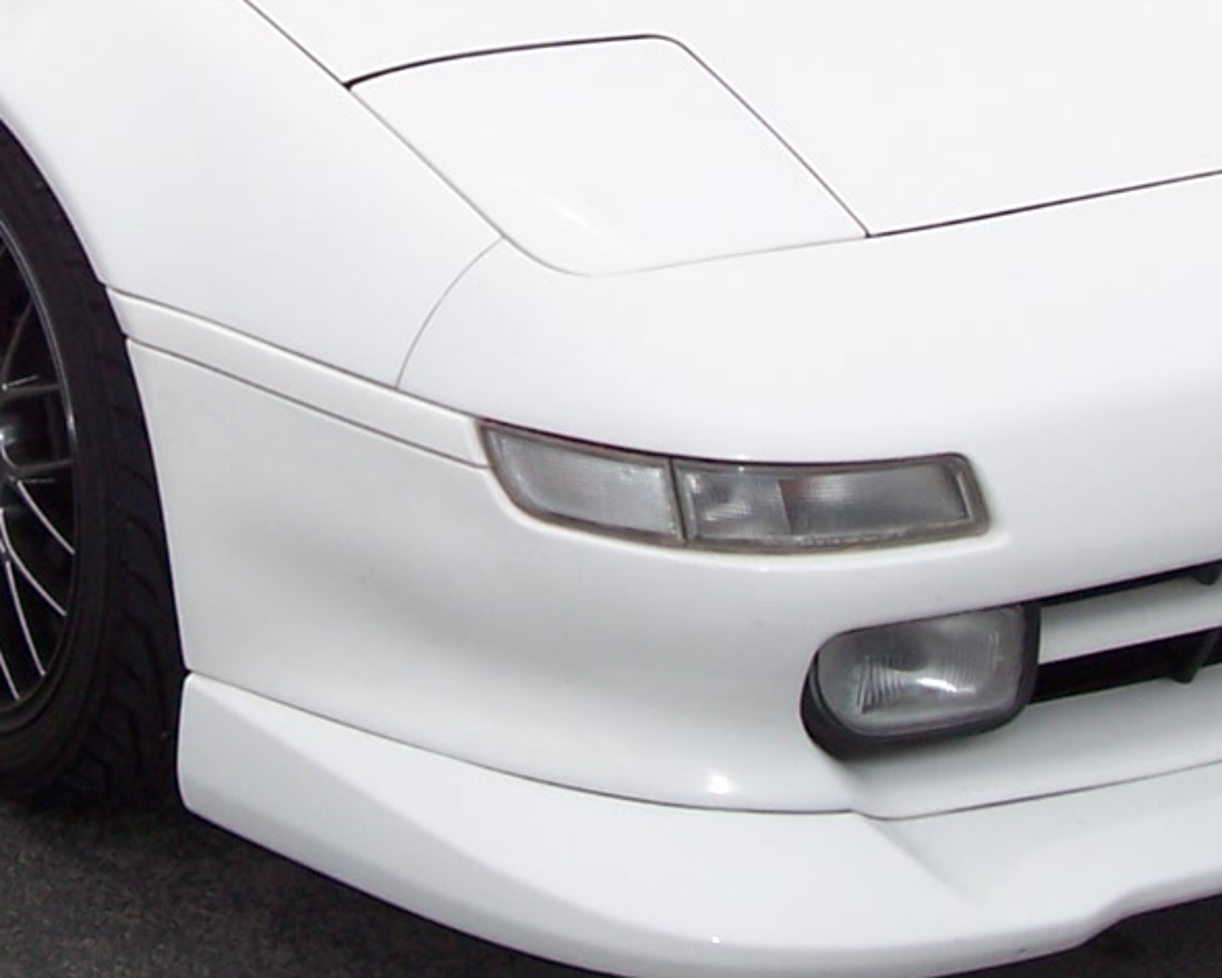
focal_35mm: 115
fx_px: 4159
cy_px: 64
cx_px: 404
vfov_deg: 13.3
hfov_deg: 16.7
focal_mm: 7
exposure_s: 1/350
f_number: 5.6
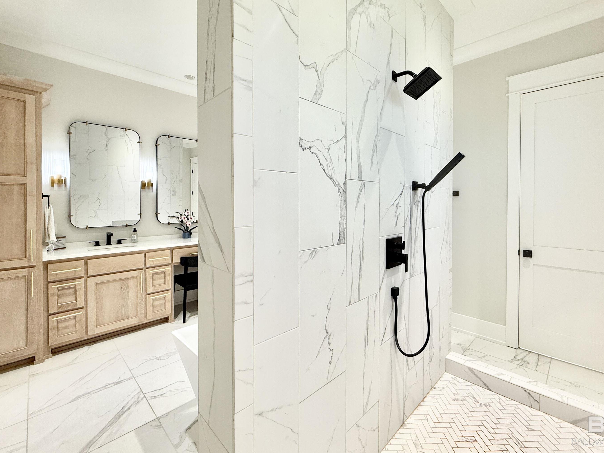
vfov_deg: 77.9
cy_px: 205
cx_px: 315
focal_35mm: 16
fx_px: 279
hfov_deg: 94.4
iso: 125
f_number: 2.2
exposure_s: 1/120
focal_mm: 2.22
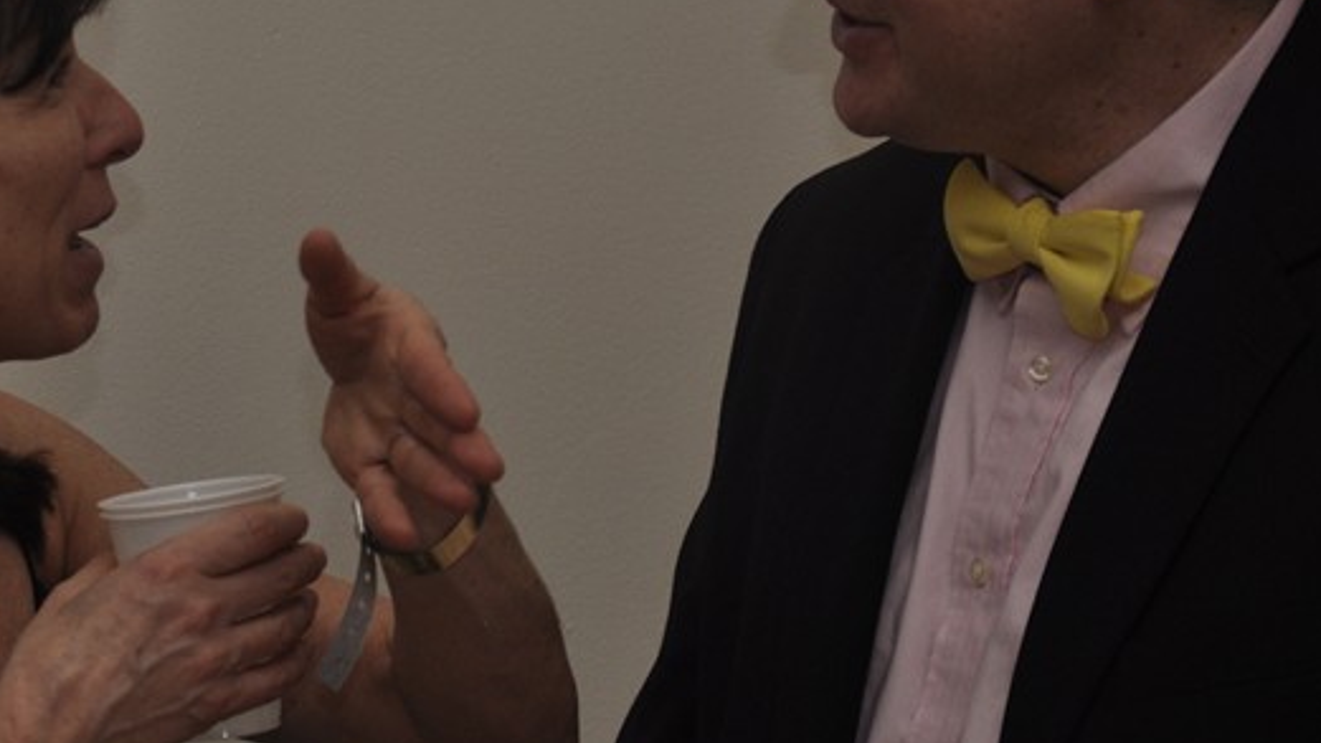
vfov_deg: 4.5
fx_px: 9492
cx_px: 373
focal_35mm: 271
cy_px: 241
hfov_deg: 8.0
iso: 400
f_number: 5.6
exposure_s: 1/60
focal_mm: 90
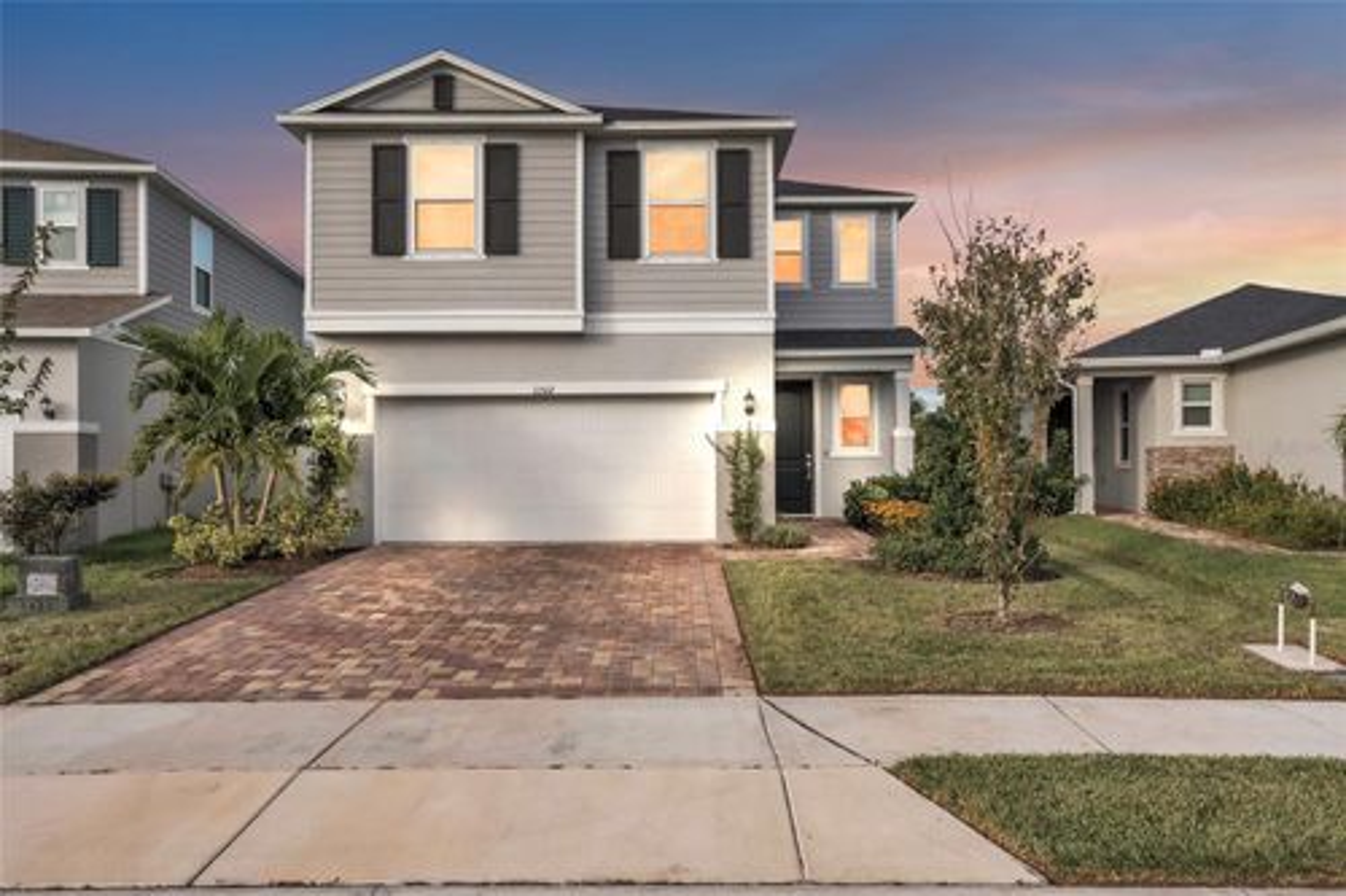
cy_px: 448
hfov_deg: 67.4
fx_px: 1009
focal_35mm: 27
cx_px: 673
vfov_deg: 47.9
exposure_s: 1/500
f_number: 8
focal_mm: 27
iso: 250
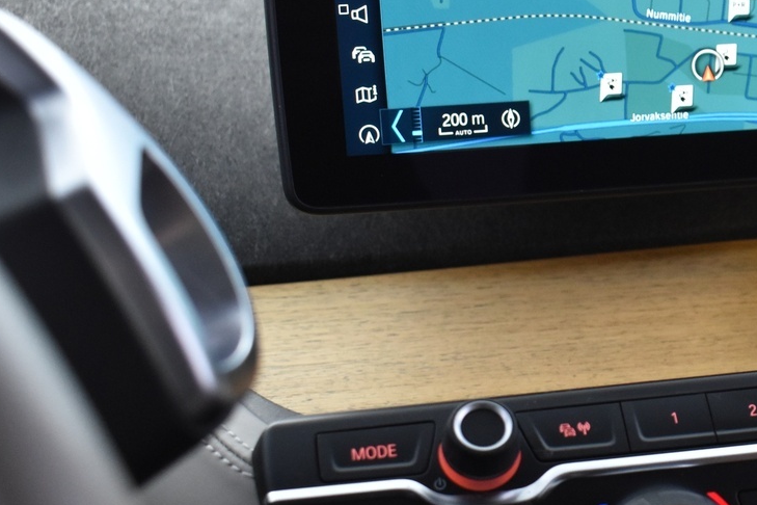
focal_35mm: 80
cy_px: 322
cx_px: 753
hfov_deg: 24.3
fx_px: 1682
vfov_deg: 17.0
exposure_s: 1/15
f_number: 5
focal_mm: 24
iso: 1250
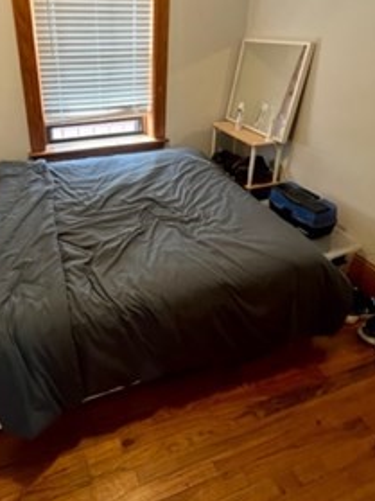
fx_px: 304
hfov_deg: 61.3
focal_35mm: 21
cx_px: 115
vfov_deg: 75.9
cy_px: 158
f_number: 1.8
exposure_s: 1/60
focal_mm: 1.57
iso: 160
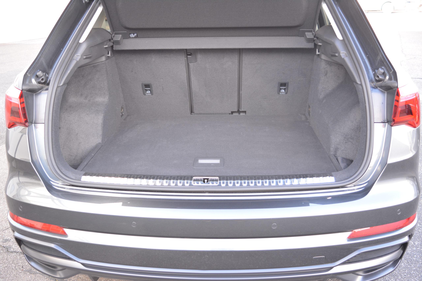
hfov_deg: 53.1
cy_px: 140
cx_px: 211
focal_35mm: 36
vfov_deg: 36.9
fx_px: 422
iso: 320
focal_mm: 24
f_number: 4
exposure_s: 1/40
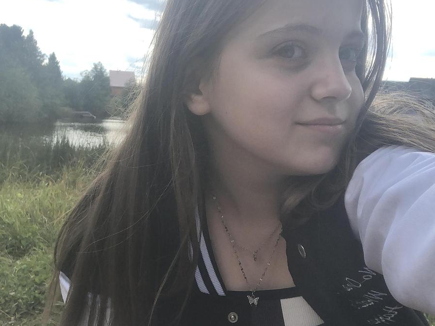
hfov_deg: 41.2
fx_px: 578
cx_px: 209
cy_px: 165
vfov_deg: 31.5
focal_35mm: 46
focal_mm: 2.87
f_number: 2.2
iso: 20
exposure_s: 1/526
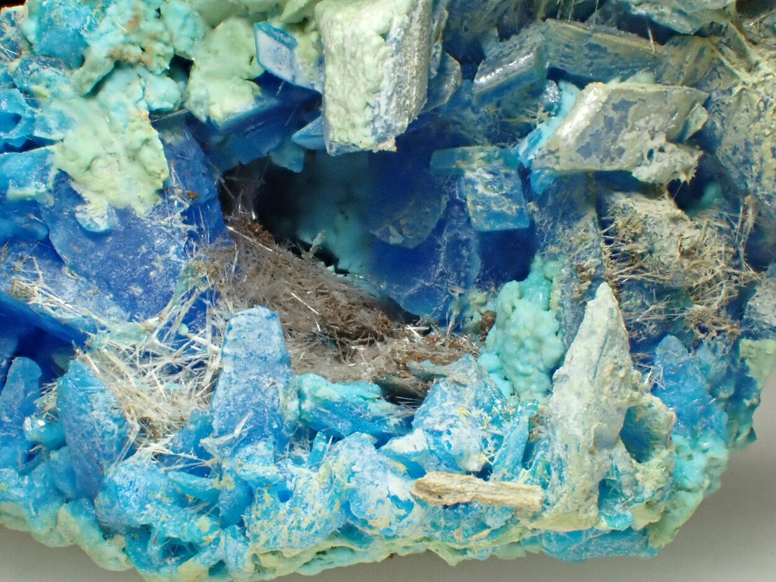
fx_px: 2108
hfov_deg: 20.9
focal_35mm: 94
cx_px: 388
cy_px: 291
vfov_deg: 15.7
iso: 800
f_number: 6.3
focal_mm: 16.79
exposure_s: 1/320
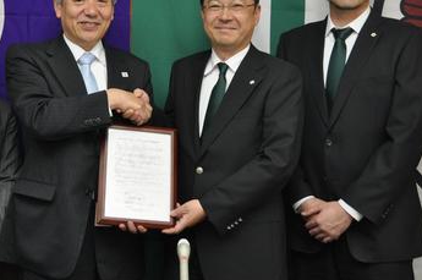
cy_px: 84
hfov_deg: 27.2
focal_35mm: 74
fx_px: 866
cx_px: 147
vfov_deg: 18.3
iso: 800
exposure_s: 1/60
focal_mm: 34
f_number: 4.2
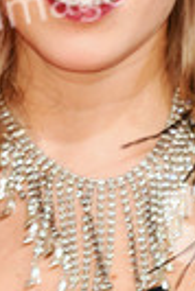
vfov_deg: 3.2
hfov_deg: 2.1
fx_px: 5287
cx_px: 78
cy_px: 103
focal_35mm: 652
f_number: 4.5
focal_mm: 145
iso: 320
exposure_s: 1/160
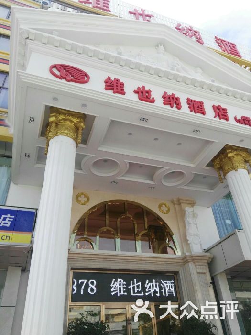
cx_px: 126
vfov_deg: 63.4
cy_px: 168
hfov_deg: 49.7
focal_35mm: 28
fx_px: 271
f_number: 2
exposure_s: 1/909
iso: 64
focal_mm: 2.96
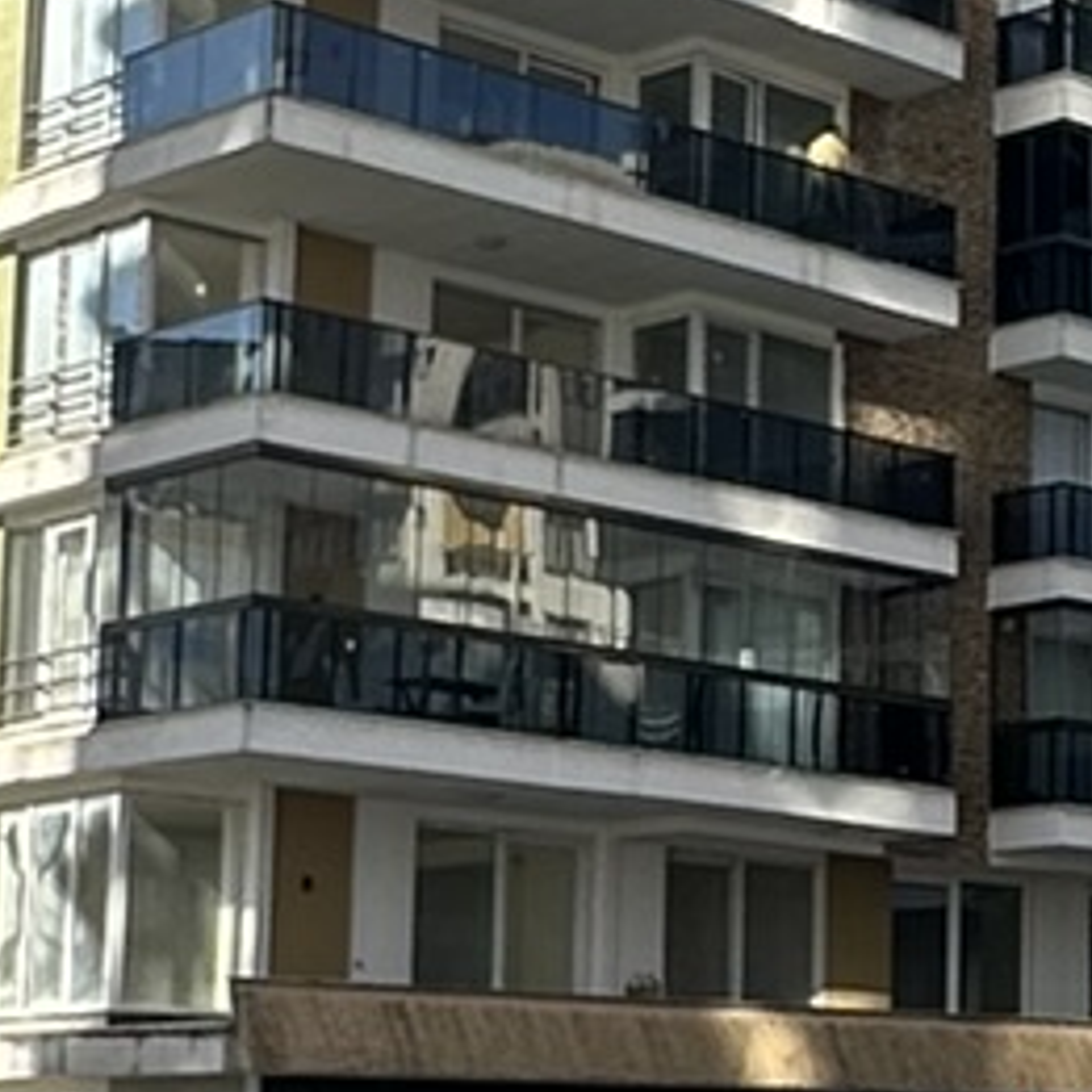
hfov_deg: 17.3
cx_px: 1209
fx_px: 3462
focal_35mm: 97
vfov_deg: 17.9
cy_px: 678
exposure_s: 1/615
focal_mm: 2.22
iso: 40
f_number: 2.2
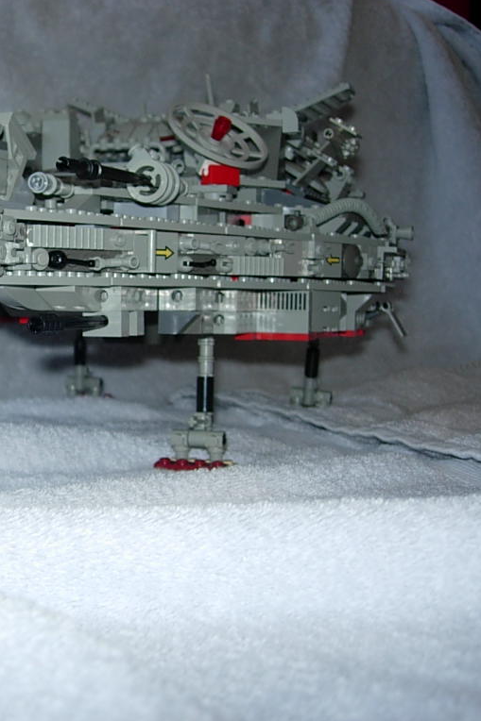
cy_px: 360
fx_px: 1063
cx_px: 29
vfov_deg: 37.5
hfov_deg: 24.6
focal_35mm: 53
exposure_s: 1/64
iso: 79
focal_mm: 7.8
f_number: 2.8
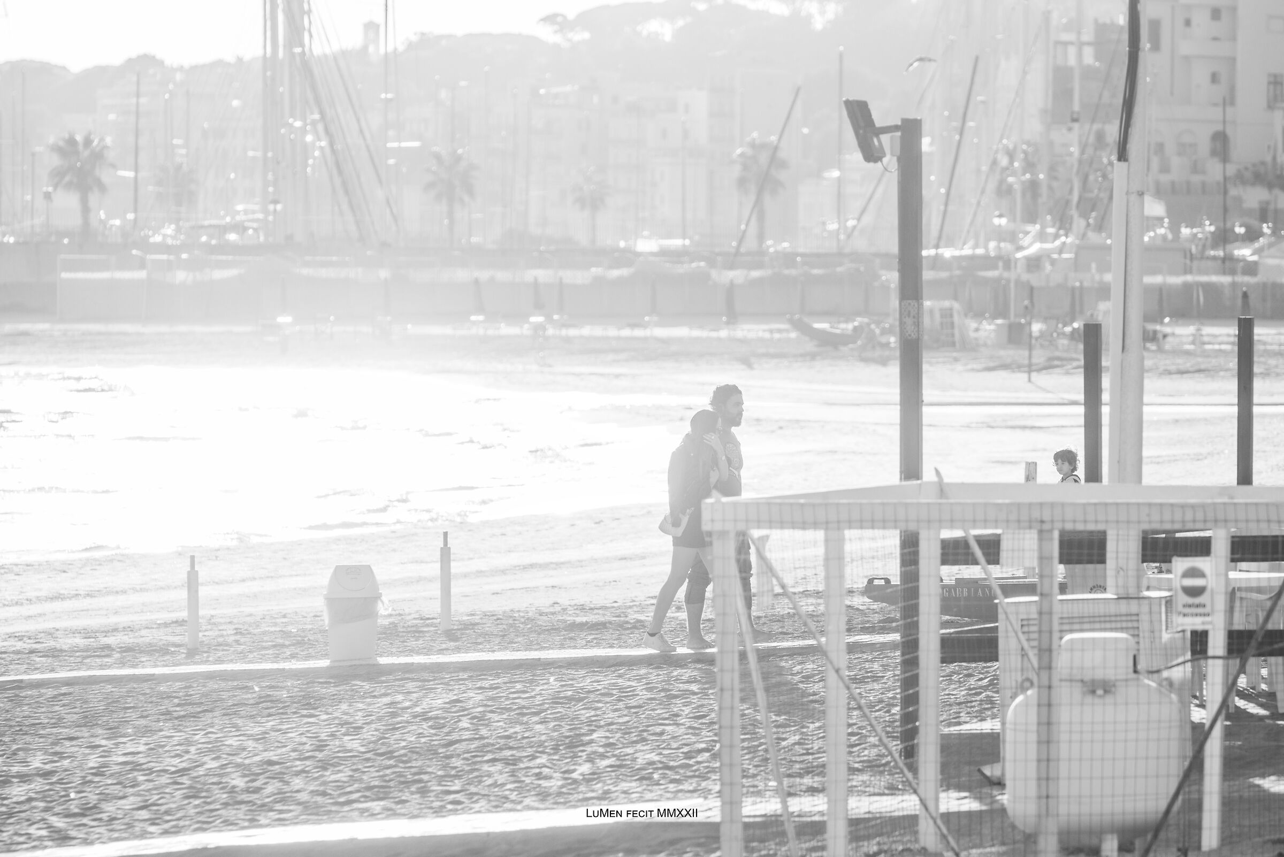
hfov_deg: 10.3
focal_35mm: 200
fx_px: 7136
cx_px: 642
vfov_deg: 6.9
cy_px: 428
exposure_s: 1/500
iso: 200
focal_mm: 200
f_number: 5
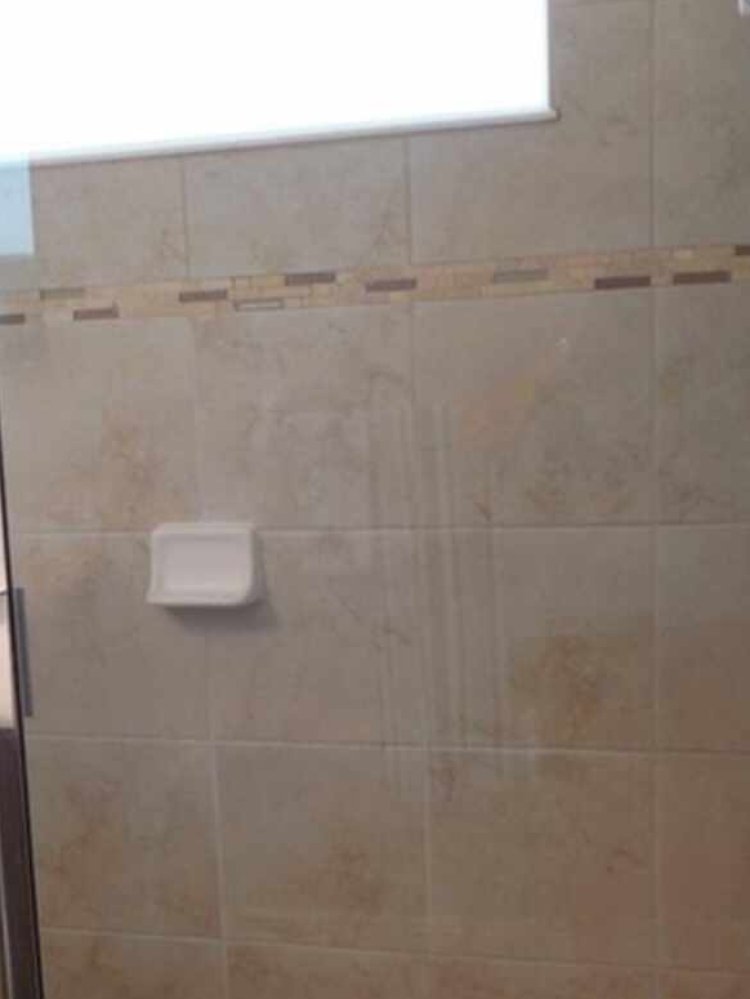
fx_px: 1588
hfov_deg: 26.1
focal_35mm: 55
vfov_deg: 34.7
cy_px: 623
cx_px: 143
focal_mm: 4.5
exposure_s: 1/30
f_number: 3.3
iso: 180
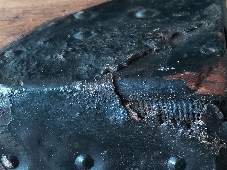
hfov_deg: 23.5
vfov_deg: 17.6
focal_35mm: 83
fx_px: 544
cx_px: 102
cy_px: 149
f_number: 2.2
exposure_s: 1/30
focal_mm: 3.83
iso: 200
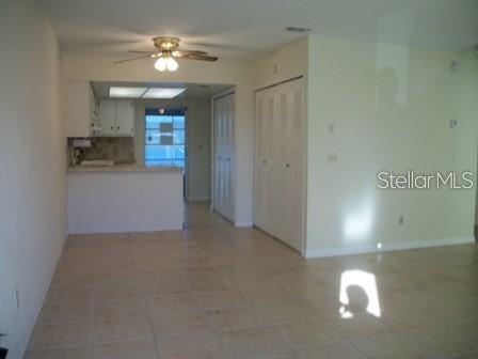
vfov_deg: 44.2
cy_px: 180
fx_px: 442
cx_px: 239
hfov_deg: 56.8
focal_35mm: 32
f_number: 2.9
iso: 80
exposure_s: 1/80
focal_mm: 5.7
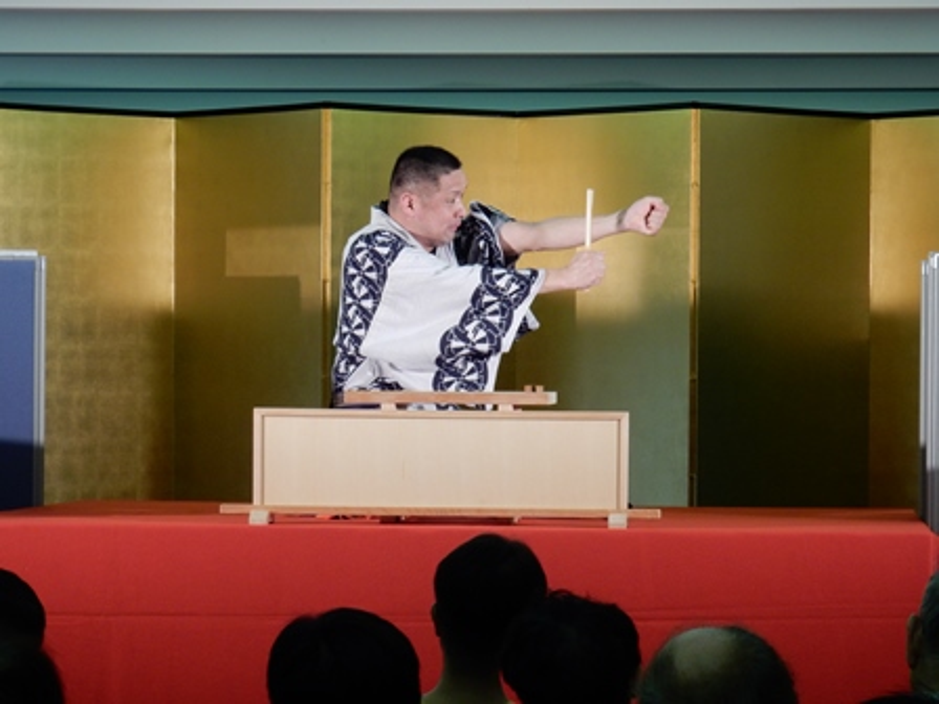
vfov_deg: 10.7
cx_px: 470
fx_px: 3771
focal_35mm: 139
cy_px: 352
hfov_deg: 14.2
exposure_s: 1/30
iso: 250
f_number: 6
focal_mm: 24.7
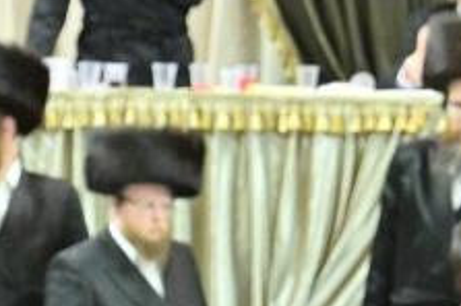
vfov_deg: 1.5
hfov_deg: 2.2
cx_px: 260
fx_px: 11866
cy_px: 622
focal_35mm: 928
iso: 1600
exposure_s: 1/200
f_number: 2.8
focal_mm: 135
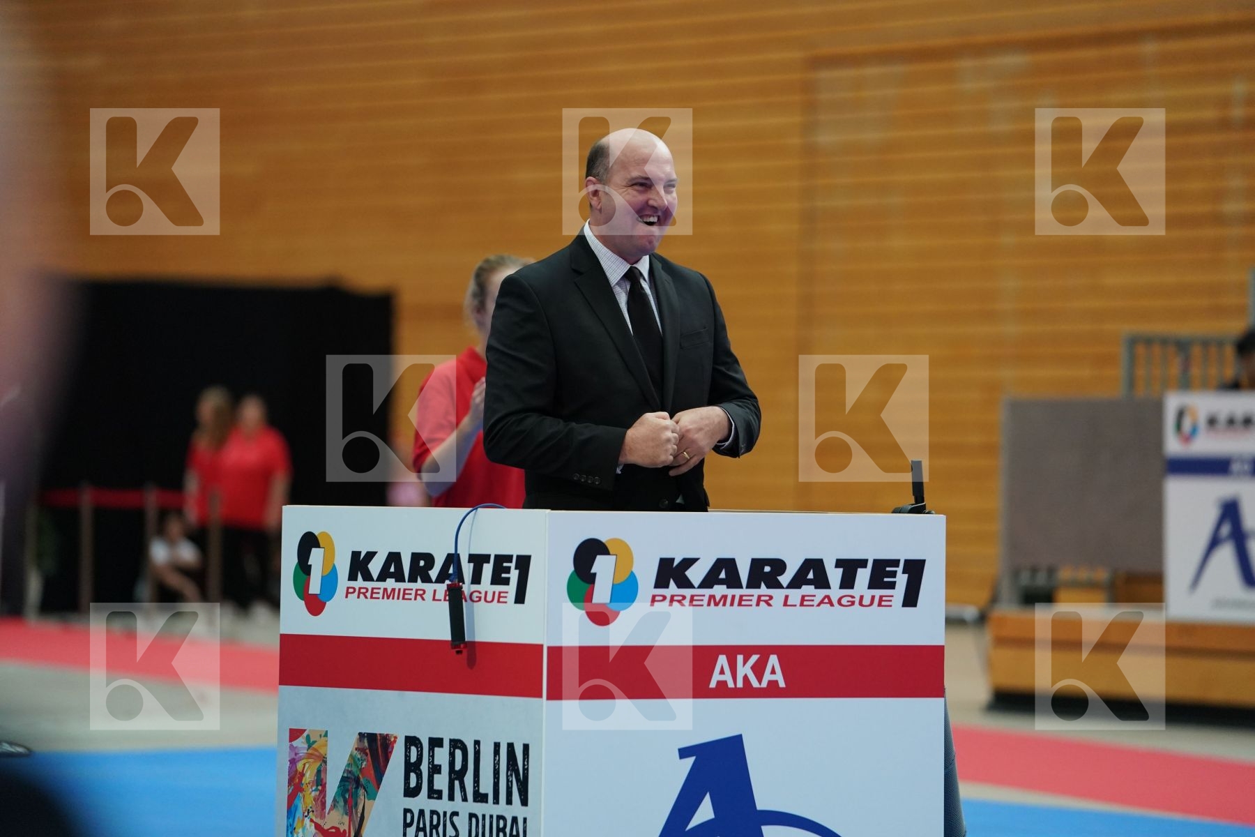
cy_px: 418
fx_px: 6972
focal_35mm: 200
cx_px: 628
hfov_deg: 10.3
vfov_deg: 6.9
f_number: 2.8
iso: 2500
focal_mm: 200
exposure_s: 1/1000
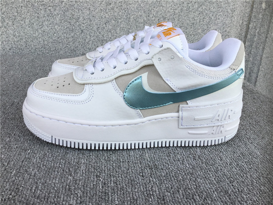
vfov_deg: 45.4
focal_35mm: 31
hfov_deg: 58.4
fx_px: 244
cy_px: 102
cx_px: 136
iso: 25
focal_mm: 3.3
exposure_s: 1/539
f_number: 2.4
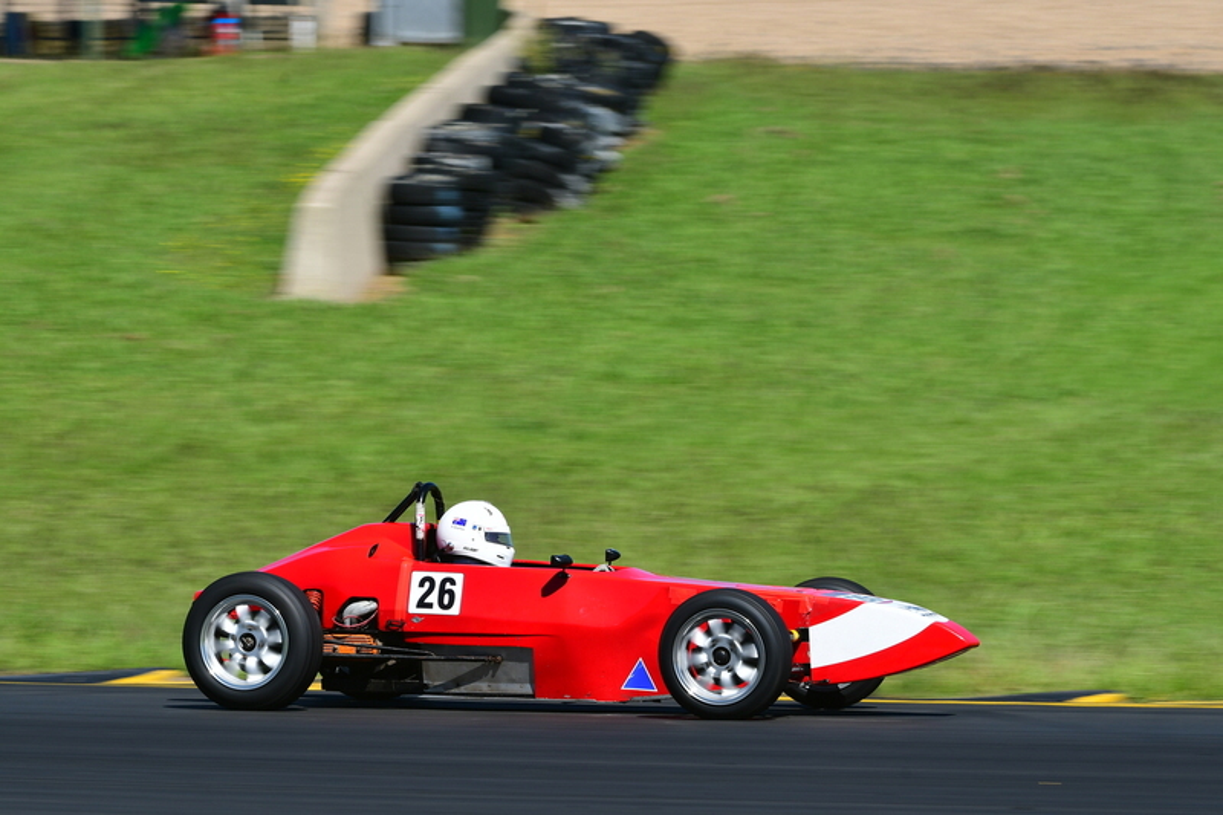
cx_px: 612
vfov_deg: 3.8
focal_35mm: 360
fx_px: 12227
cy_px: 408
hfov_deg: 5.7
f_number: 11
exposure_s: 1/250
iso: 160
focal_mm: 240
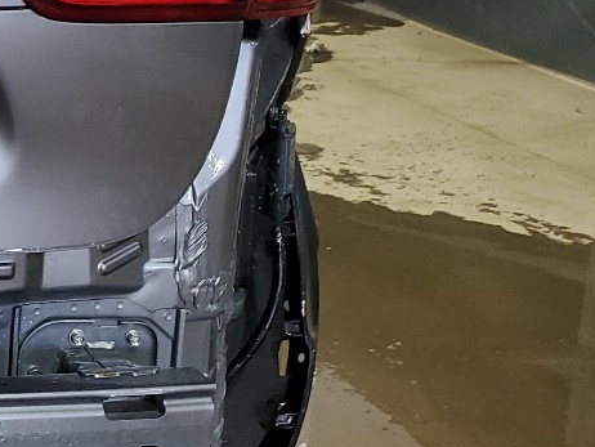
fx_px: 1548
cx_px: -411
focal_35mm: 90
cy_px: 80
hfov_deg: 18.2
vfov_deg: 16.3
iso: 86
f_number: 1.5
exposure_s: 1/60.2
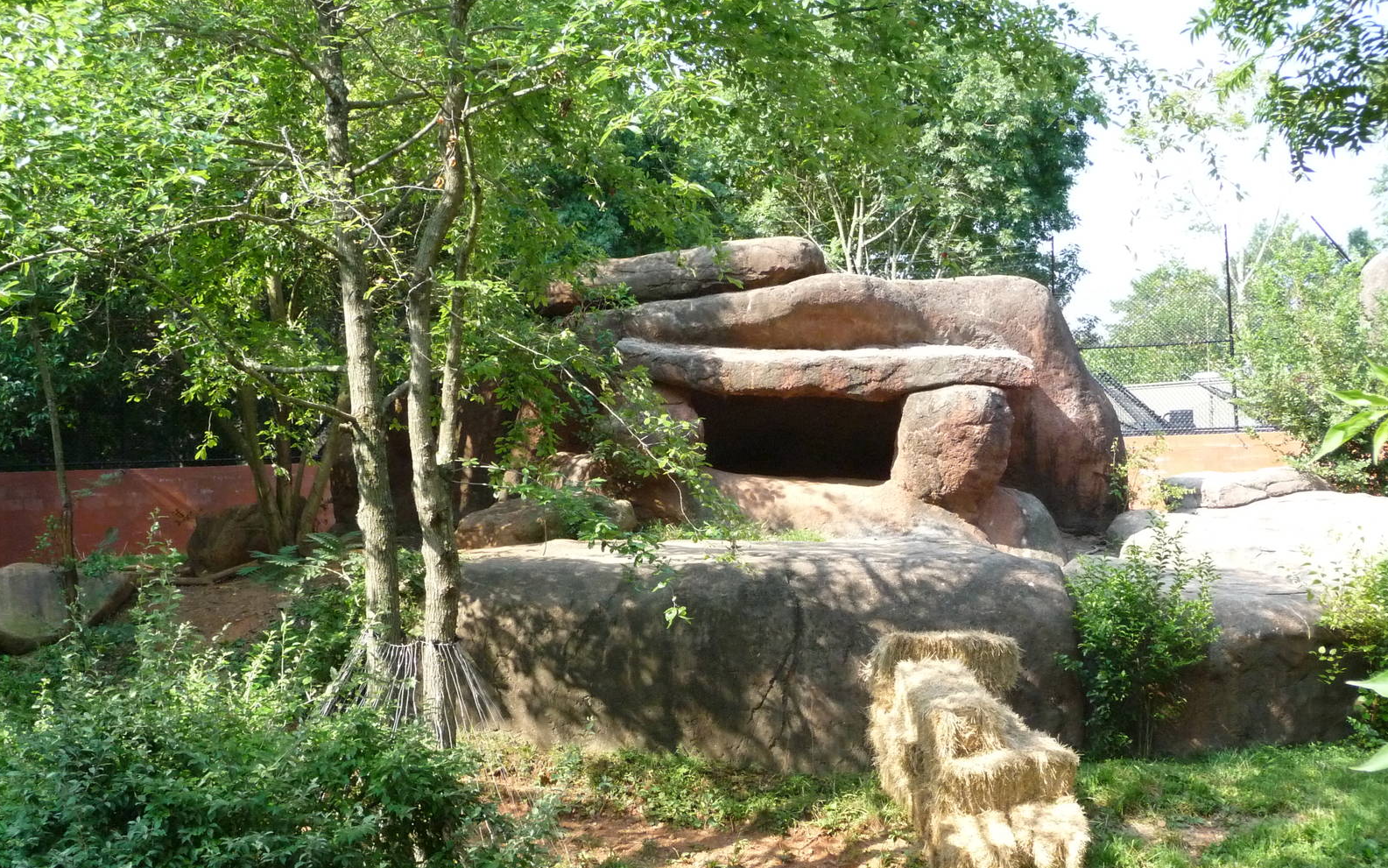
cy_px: 433
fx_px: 1740
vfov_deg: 28.0
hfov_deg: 43.5
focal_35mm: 46
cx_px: 698
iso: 400
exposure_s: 1/400
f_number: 4
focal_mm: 7.1
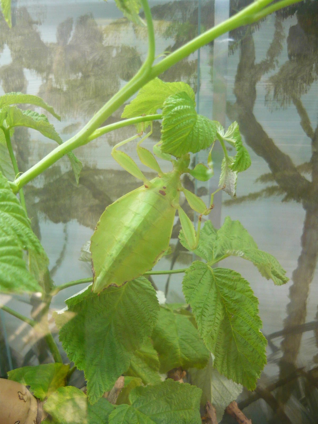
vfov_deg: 55.4
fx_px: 404
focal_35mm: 33
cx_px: 159
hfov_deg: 42.9
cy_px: 212
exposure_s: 1/30
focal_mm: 5.5
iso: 320
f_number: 2.8
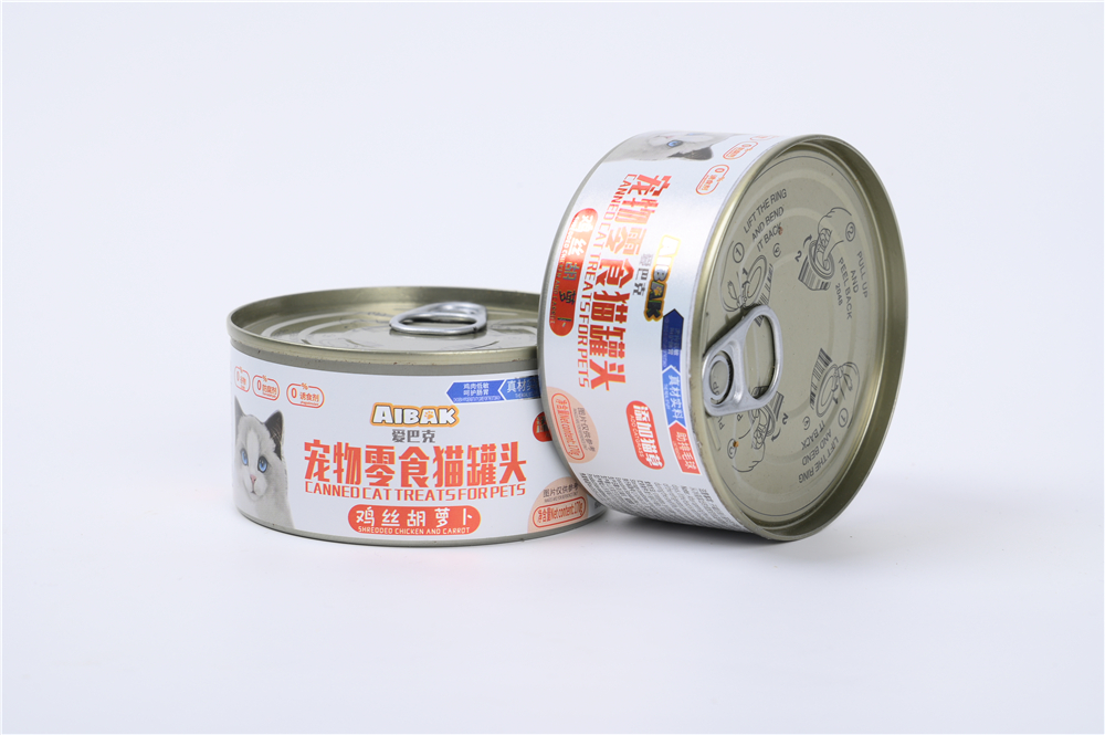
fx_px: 3680
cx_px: 552
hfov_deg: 17.1
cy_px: 368
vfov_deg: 11.4
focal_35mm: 120
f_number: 11
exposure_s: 1/125
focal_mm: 120
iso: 100
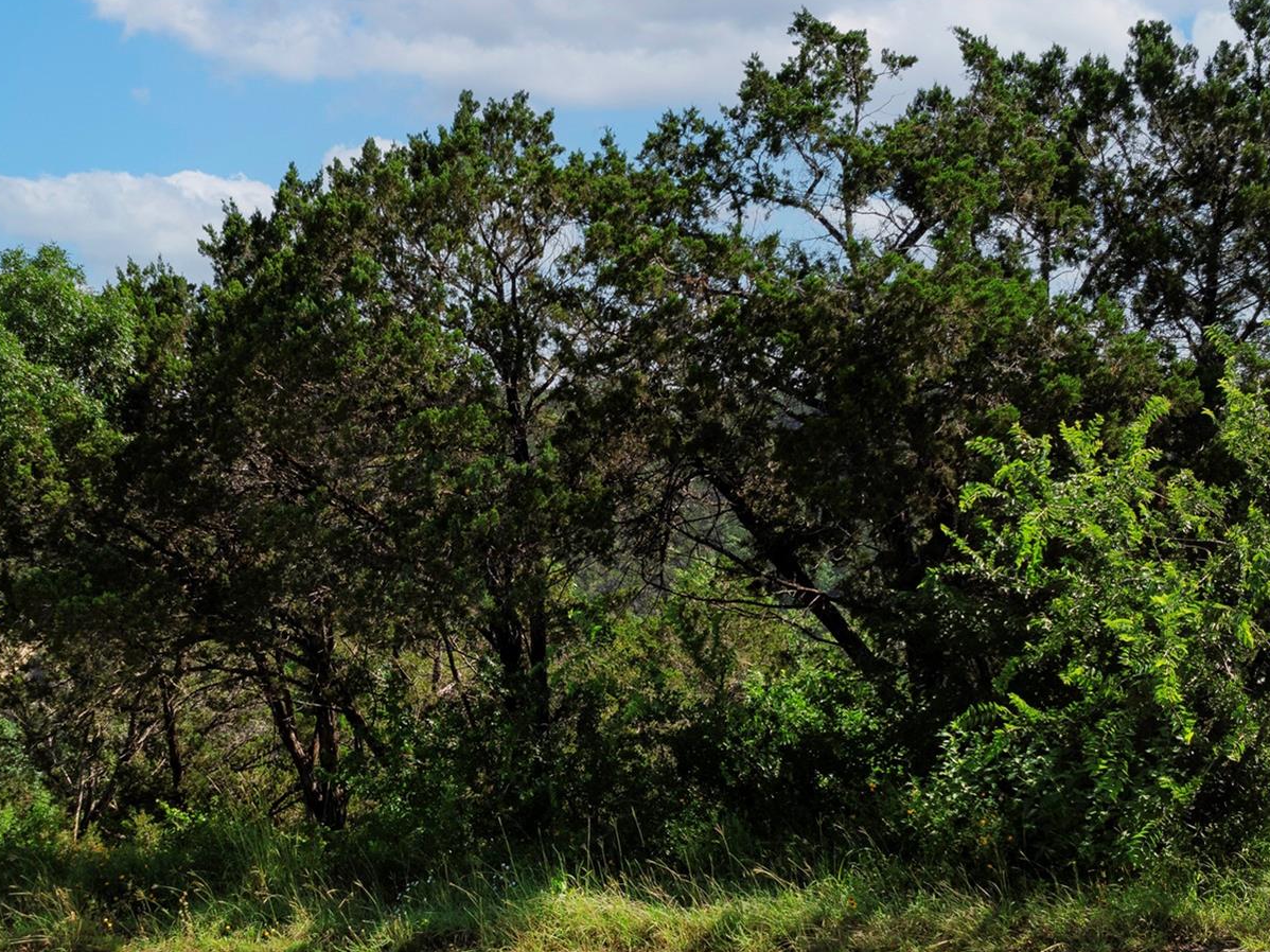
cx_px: 517
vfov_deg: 34.8
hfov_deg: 45.6
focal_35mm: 41
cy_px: 629
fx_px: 1504
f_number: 5
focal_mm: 12.29
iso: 100
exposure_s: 1/640
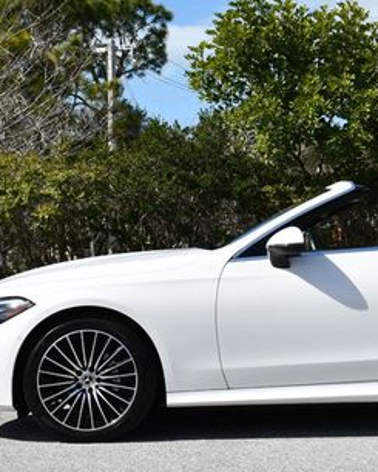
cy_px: 154
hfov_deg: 13.8
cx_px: 384
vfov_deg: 17.4
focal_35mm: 110
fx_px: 1537
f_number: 9
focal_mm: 28
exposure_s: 1/320
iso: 100
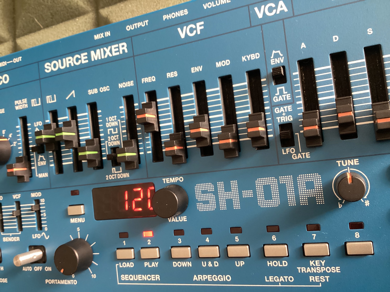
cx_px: 195
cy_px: 146
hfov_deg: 58.4
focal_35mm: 31
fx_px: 349
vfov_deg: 45.4
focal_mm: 3.3
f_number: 2.4
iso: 250
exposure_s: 1/40
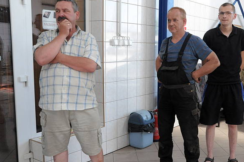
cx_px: 174
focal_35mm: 39
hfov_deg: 48.2
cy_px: 90
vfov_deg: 34.1
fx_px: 264
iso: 1600
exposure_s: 1/200
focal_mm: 18
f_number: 7.1
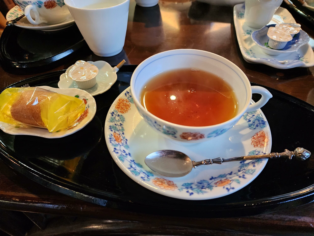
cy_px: 118
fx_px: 209
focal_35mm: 23
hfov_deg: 73.9
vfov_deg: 58.9
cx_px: 157
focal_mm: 6.4
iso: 640
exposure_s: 1/40
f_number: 1.8
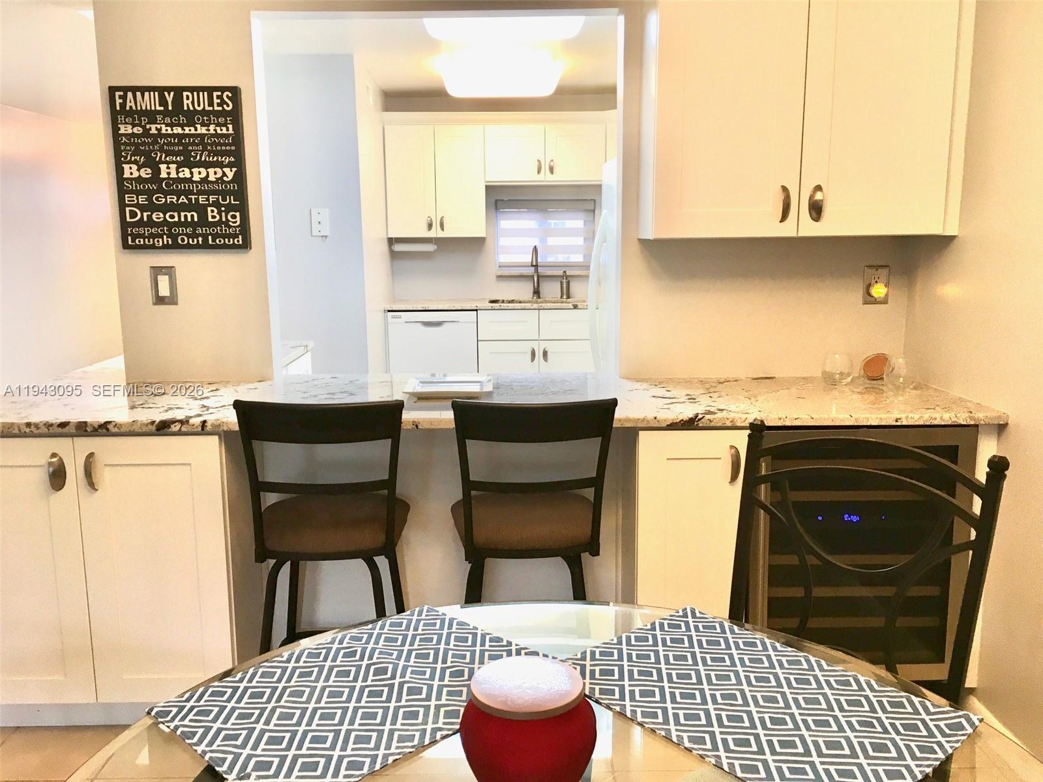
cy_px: 391
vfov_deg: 48.2
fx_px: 874
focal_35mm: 29
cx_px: 522
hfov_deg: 61.7
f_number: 2.2
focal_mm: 4.15
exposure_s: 1/30
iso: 64
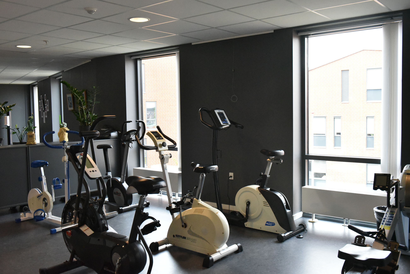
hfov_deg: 54.4
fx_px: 399
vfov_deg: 37.9
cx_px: 205
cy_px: 137
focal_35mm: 35
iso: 12800
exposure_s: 1/400
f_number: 6.3
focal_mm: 35
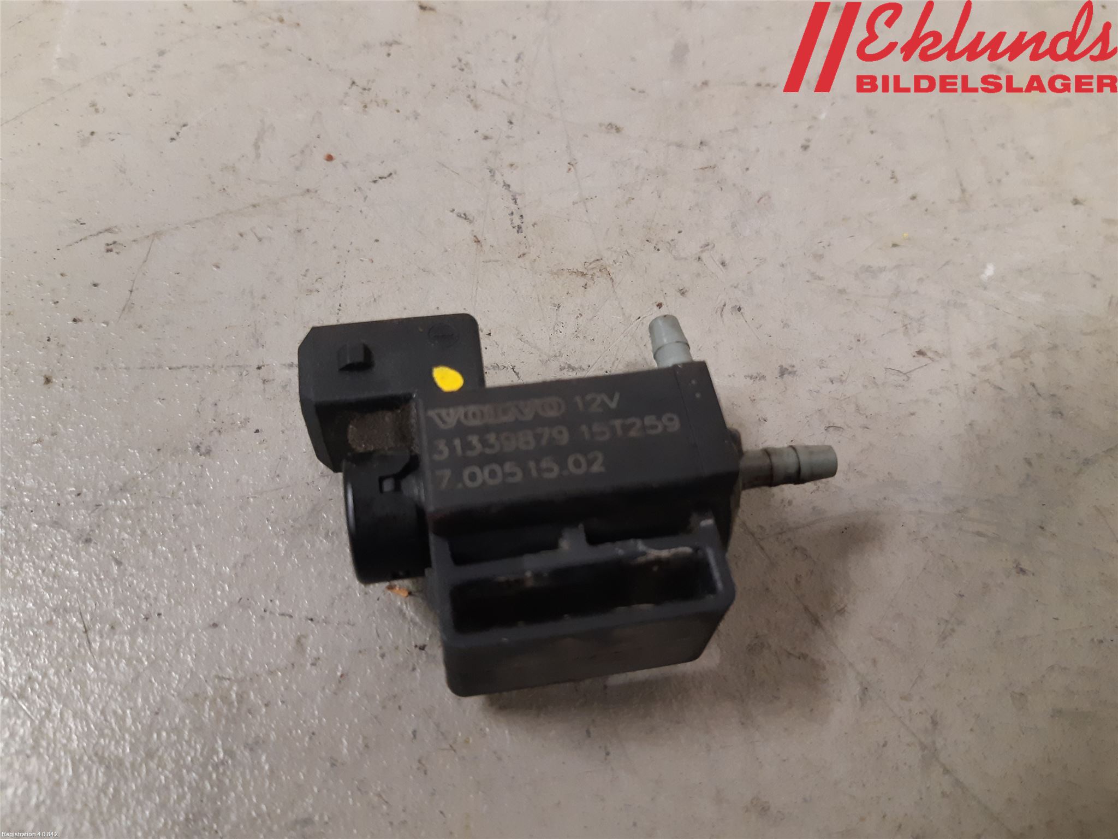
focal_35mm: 26
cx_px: 559
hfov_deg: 67.3
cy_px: 420
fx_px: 840
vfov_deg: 53.1
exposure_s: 1/50
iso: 250
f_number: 1.7
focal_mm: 3.93
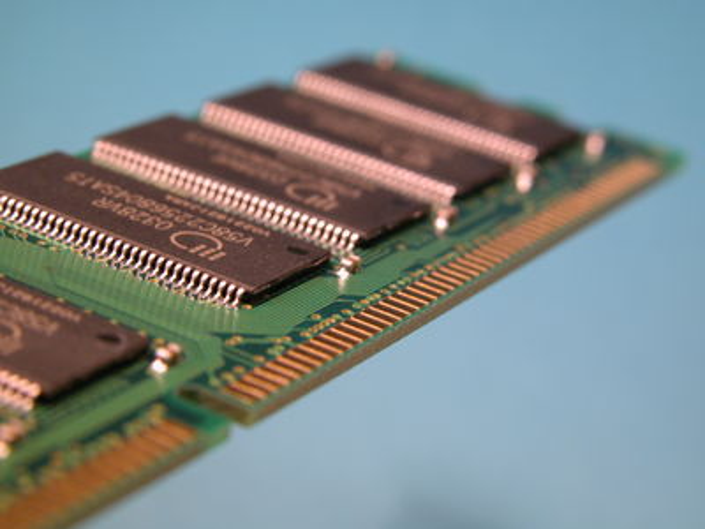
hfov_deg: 18.4
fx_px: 2179
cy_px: 264
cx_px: 352
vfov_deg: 13.8
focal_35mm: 107
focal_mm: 27.3
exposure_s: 1/36.1
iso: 100
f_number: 5.8
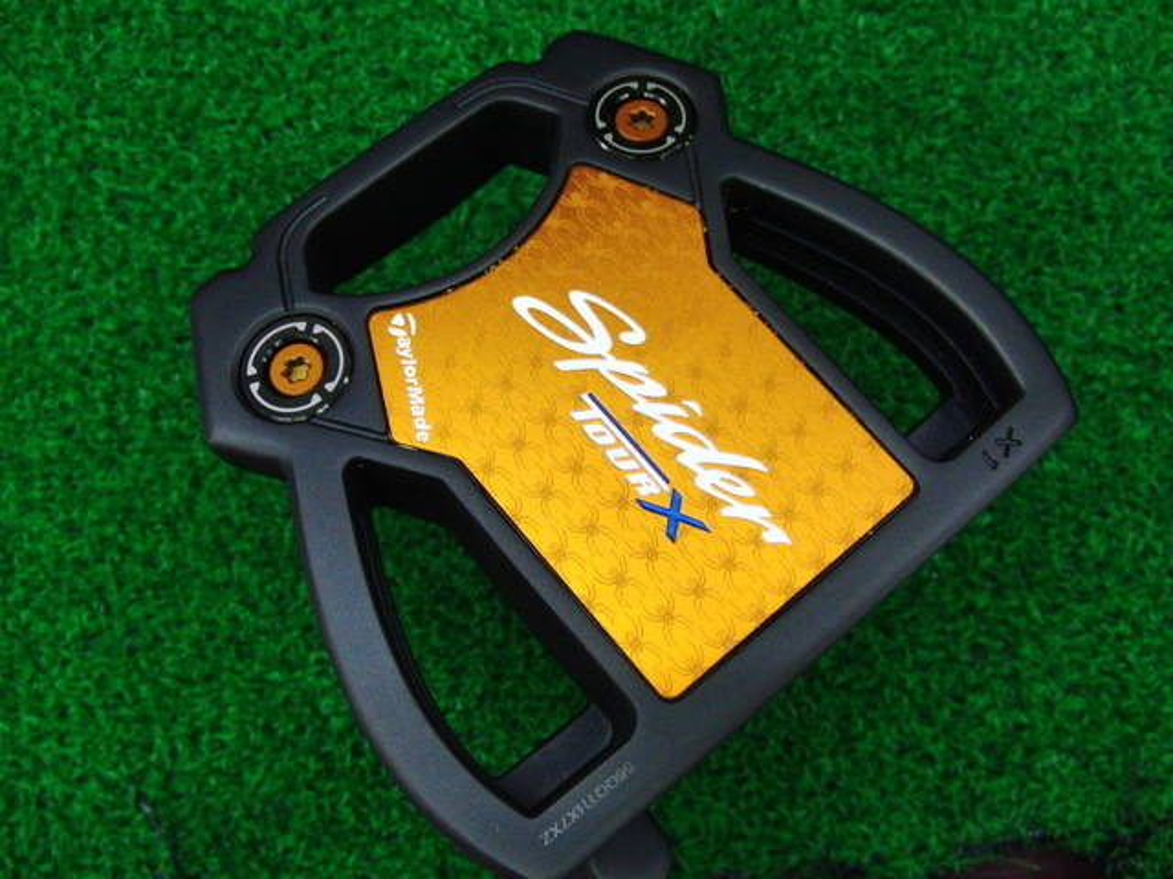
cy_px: 440
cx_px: 586
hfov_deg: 50.1
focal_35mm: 37
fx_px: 1254
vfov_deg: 38.7
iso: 400
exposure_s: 1/80
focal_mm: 6.42
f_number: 3.6
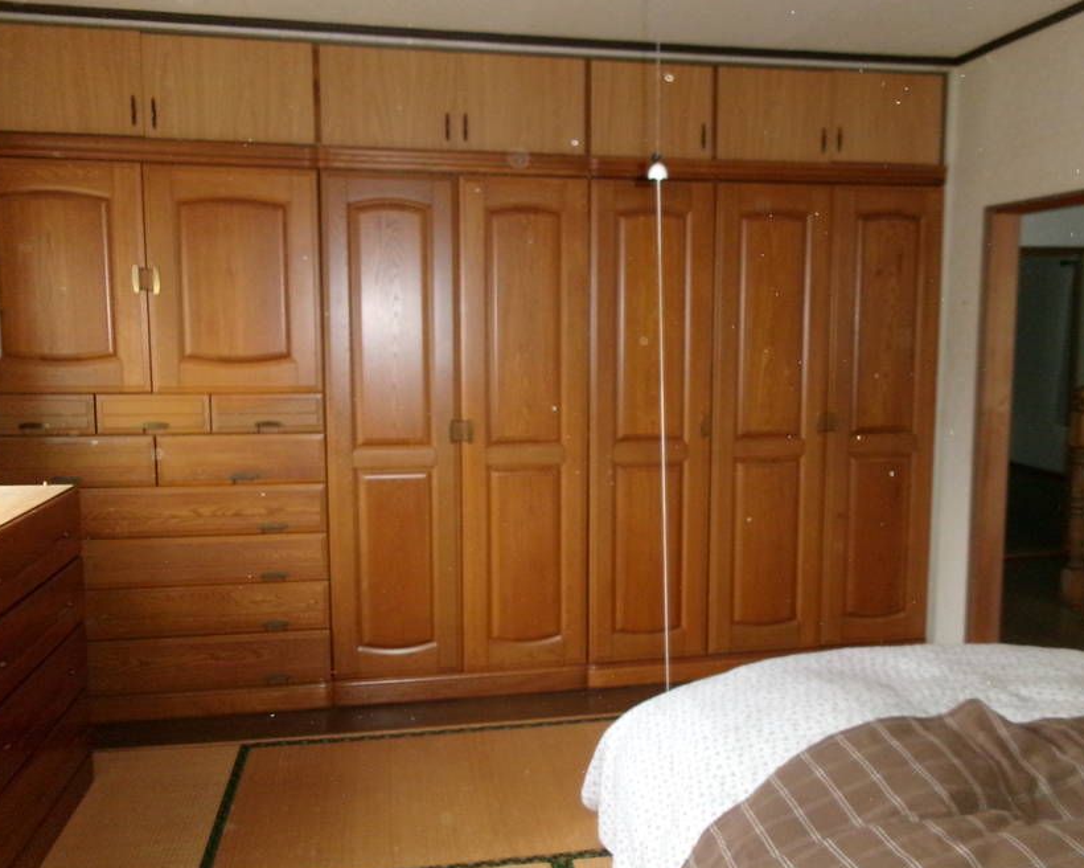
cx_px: 576
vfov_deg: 48.5
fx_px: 962
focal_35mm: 30
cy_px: 436
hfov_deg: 58.7
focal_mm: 5.1
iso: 714
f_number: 3.9
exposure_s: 1/34
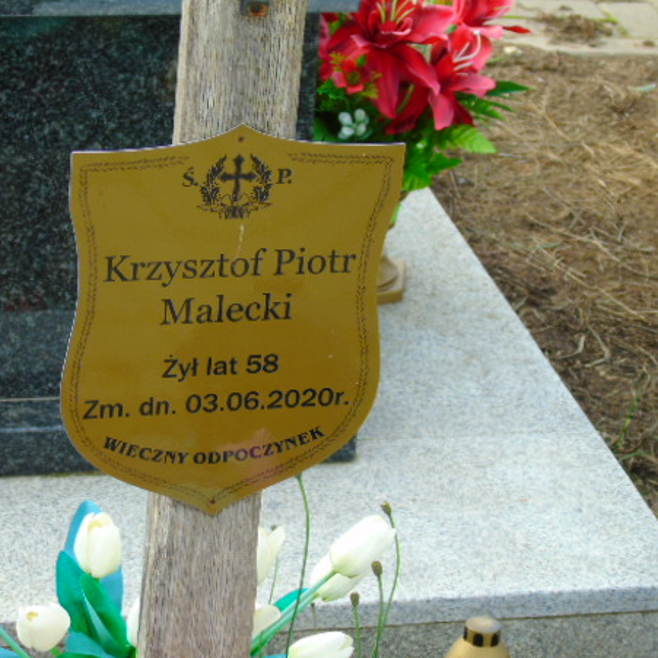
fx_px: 2538
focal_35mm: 118
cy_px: 341
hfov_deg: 14.7
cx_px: 217
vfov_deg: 14.8
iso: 80
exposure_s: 1/80
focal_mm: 17
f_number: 4.3
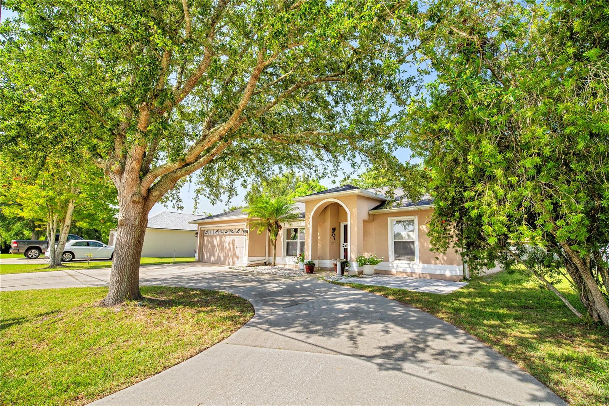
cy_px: 203
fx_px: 271
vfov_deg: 73.7
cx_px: 304
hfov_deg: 96.7
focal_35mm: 16
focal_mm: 16
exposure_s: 1/250
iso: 100
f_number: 5.6
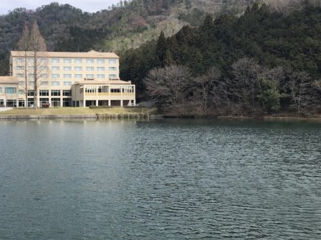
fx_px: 436
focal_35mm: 47
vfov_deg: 30.8
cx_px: 53
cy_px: 101
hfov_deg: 38.5
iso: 20
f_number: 1.8
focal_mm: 3.99
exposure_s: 1/1869
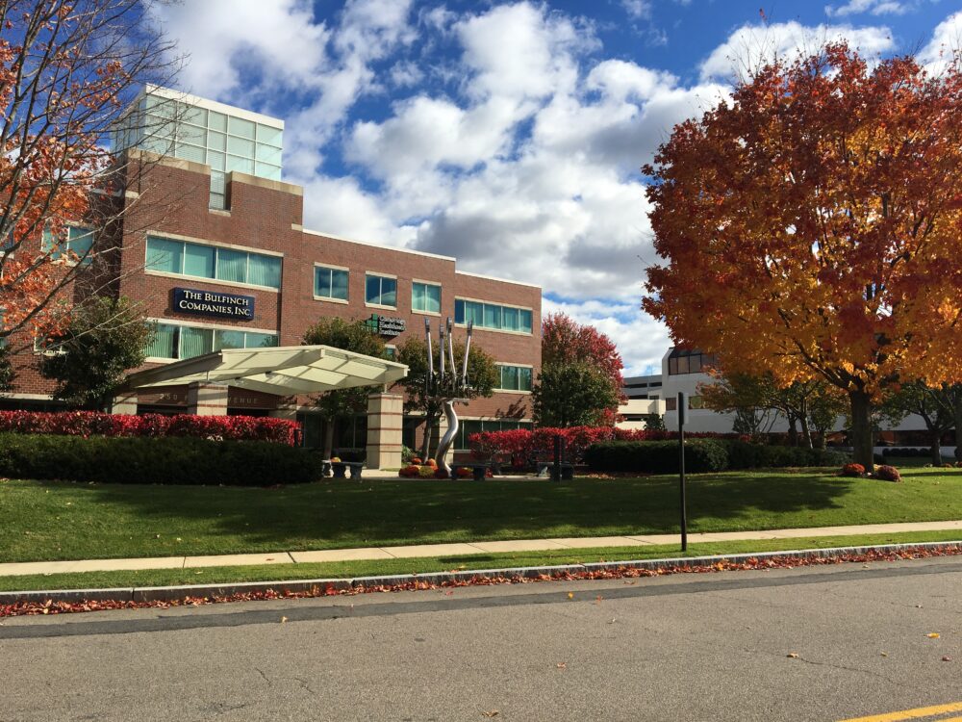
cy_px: 361
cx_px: 481
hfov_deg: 61.7
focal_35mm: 29
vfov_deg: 48.2
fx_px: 806
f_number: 2.2
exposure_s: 1/2653
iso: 25
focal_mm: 4.15
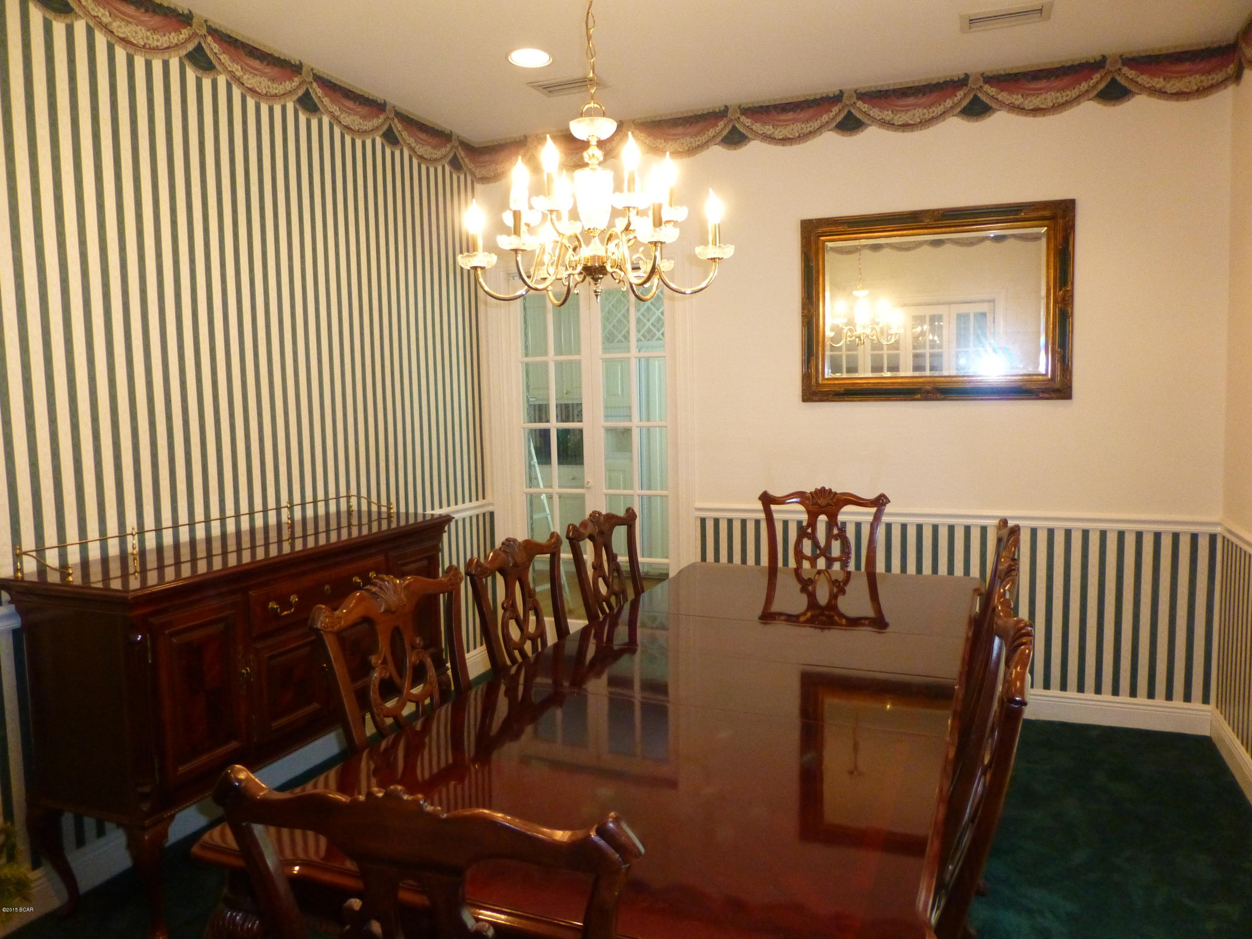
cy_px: 470
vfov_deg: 56.8
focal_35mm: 24
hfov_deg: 71.6
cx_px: 626
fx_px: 868
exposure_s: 1/60
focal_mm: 4.3
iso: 640
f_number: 3.3
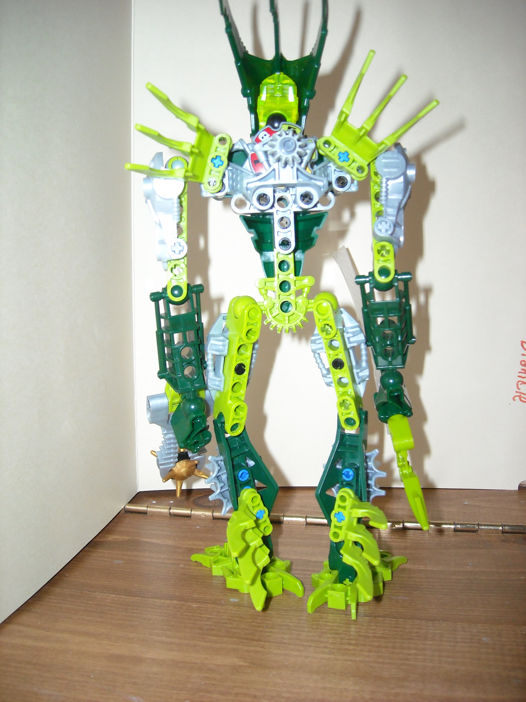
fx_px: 709
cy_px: 351
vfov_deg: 52.6
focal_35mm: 35
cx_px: 263
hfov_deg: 40.7
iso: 200
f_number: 2.8
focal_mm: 5.7
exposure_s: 1/60
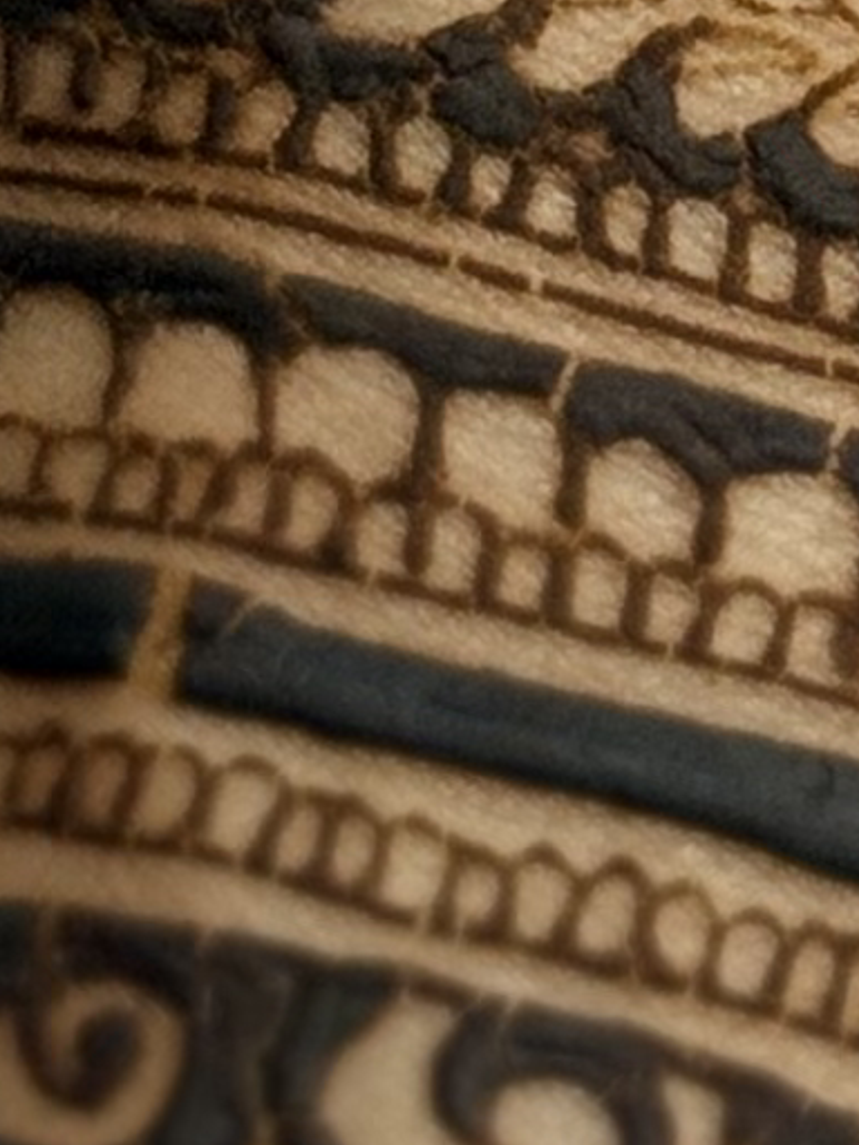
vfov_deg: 5.0
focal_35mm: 378
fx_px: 12507
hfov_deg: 3.9
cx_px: 1143
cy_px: -2086
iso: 320
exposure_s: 1/33
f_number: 1.78
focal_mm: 6.76
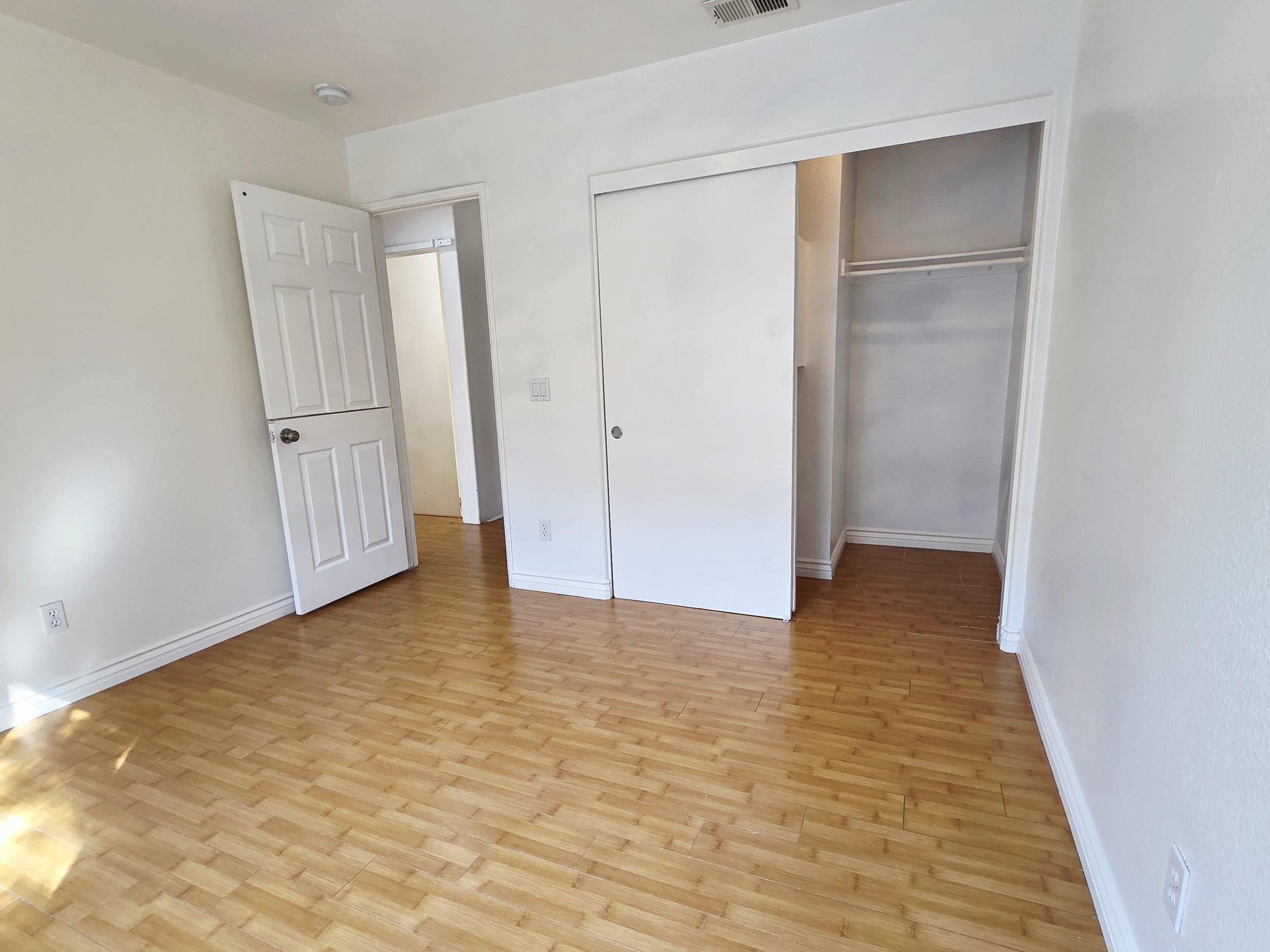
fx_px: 587
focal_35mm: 16
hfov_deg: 94.5
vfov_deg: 78.1
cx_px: 634
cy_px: 485
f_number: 2.2
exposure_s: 1/120
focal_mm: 2.2
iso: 125
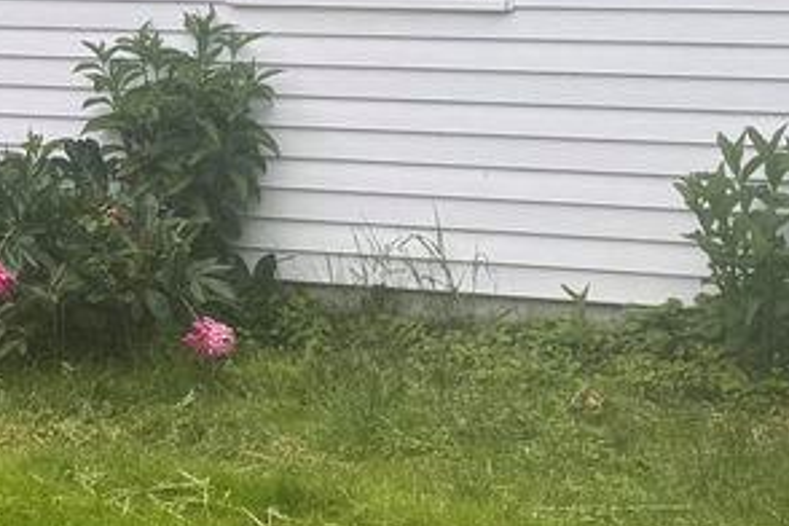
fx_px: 2542
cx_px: 52
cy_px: -40
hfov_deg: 17.3
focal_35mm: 116
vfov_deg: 11.7
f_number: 1.78
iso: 64
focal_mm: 6.76
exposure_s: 1/121
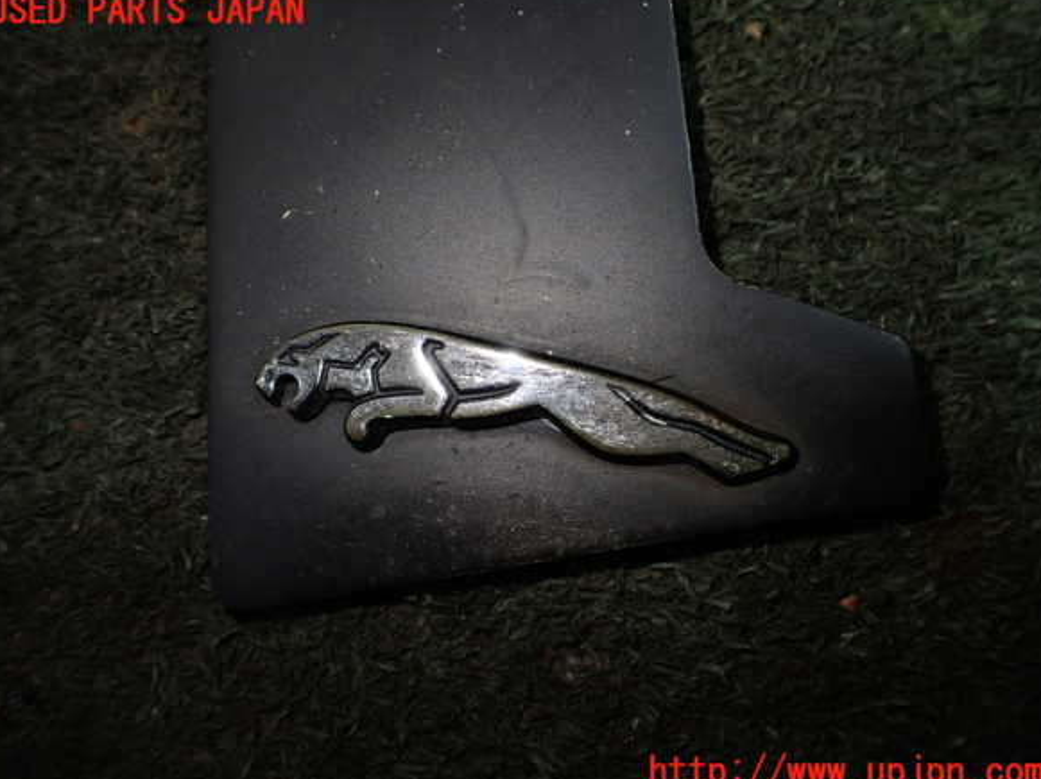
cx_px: 516
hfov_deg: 58.4
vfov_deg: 45.4
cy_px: 392
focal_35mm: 31
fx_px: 932
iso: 250
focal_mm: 5.4
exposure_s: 1/125
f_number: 2.3
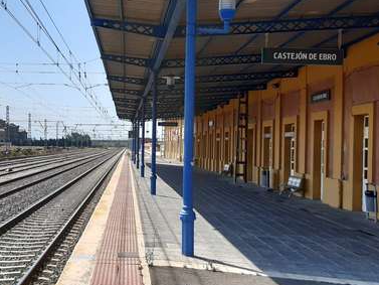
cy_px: 155
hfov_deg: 36.0
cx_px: 144
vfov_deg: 27.5
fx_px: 580
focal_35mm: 53
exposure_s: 1/2469
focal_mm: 3.92
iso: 40
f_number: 1.7
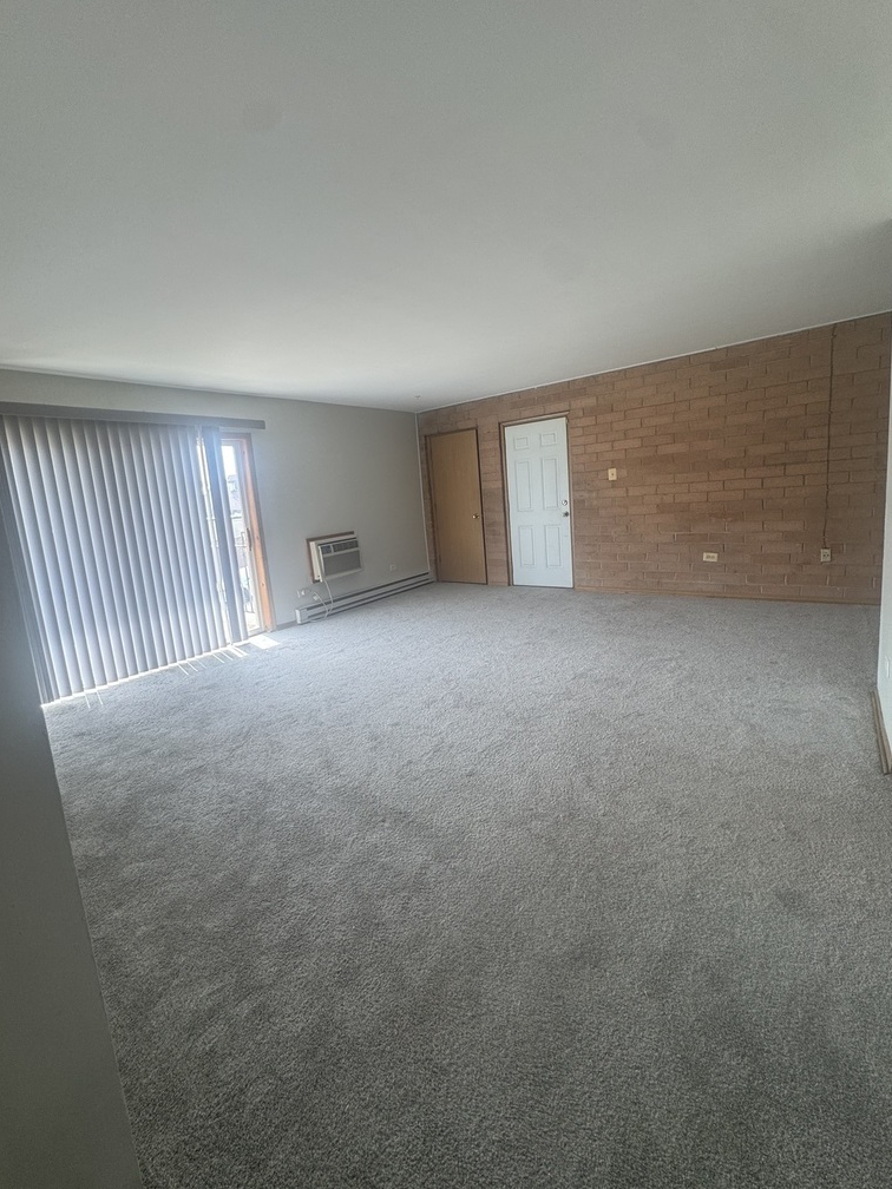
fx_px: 515
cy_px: 571
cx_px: 419
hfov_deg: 81.7
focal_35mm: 15
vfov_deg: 98.1
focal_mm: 2.22
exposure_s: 1/99
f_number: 2.2
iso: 64
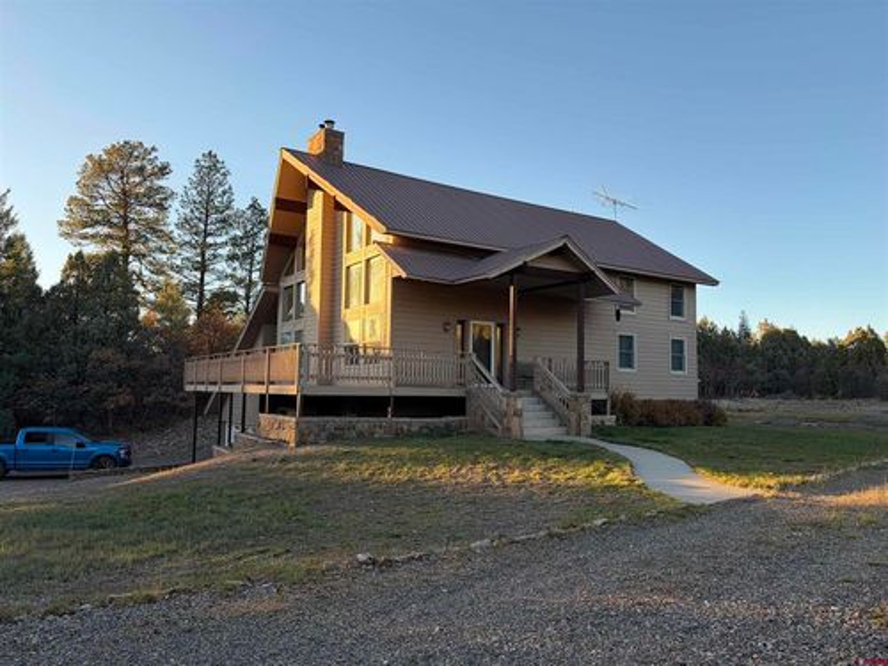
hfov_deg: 67.3
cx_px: 444
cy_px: 333
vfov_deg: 53.1
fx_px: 667
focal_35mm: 26
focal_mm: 5.96
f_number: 1.6
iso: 50
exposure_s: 1/531
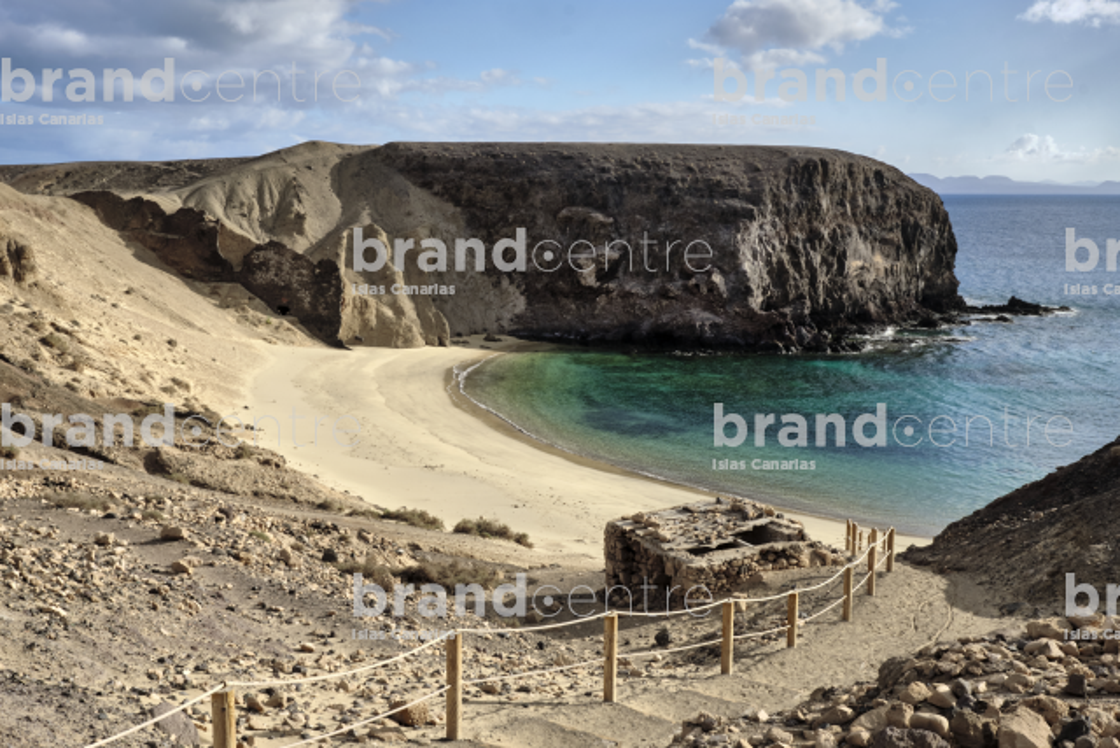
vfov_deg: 37.9
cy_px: 374
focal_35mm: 35
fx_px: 1089
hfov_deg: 54.4
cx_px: 560
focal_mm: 23.5
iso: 400
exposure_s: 1/125
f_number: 16
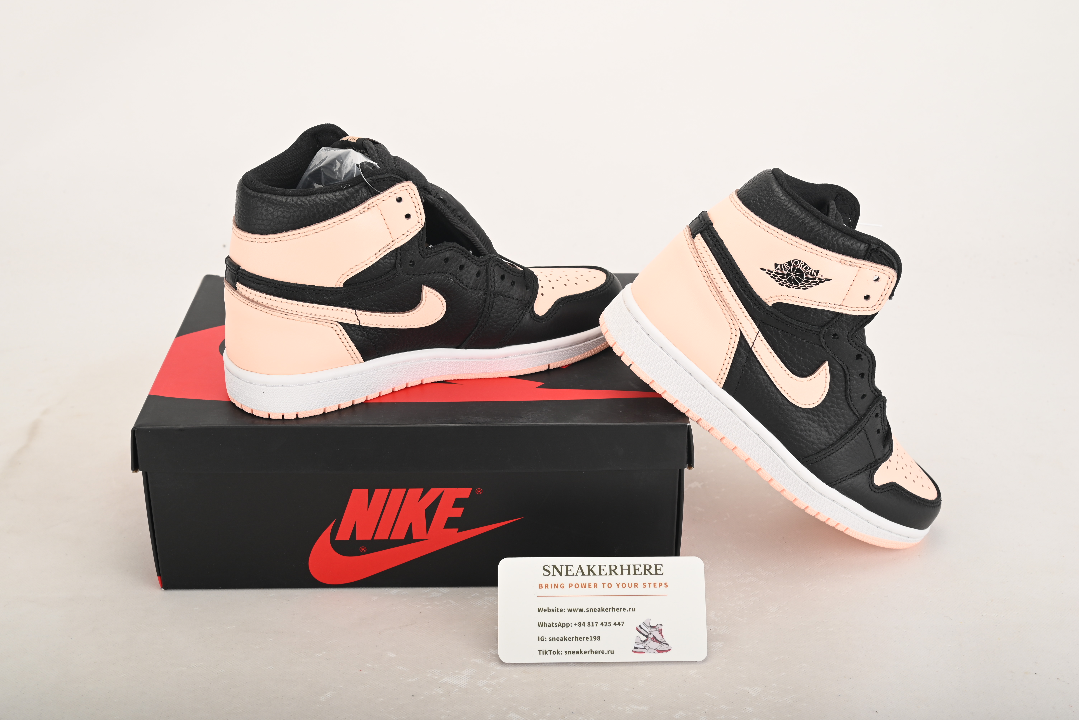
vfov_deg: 29.3
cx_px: 540
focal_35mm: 46
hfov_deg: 42.7
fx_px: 1379
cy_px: 360
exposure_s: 1/200
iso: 100
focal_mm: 46
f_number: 11
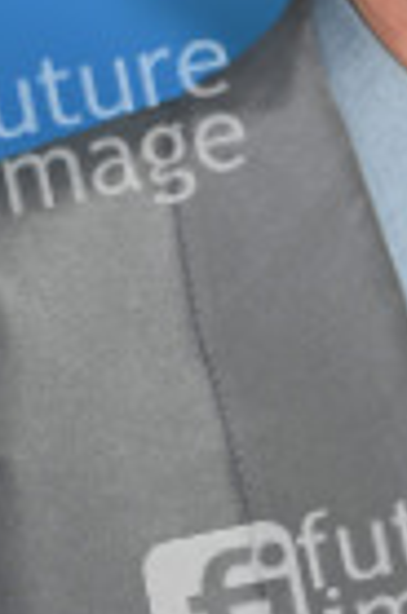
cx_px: 500
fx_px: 9816
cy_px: -75
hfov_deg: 2.4
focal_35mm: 576
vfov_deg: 3.6
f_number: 3.2
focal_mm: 200
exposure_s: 1/320
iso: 800
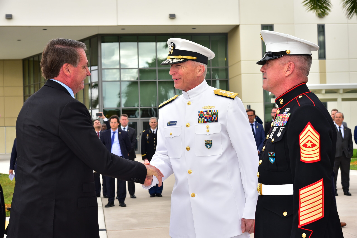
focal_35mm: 65
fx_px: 645
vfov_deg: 20.9
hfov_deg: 31.0
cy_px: 119
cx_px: 178
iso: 560
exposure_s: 1/125
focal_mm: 65
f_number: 9.5
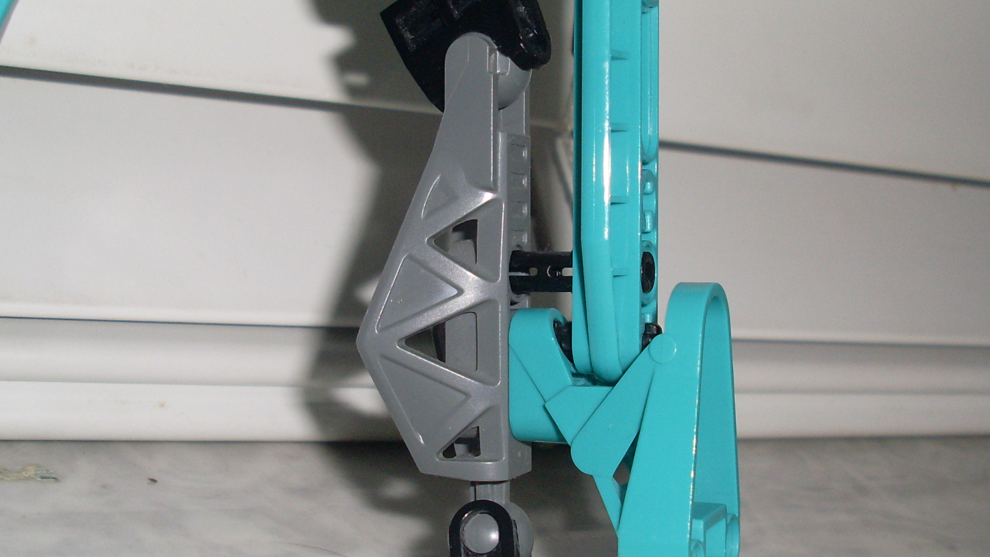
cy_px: 284
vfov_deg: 21.1
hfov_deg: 36.5
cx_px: 575
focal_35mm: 57
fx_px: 1497
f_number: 7.7
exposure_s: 1/45
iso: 100
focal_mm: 6.3
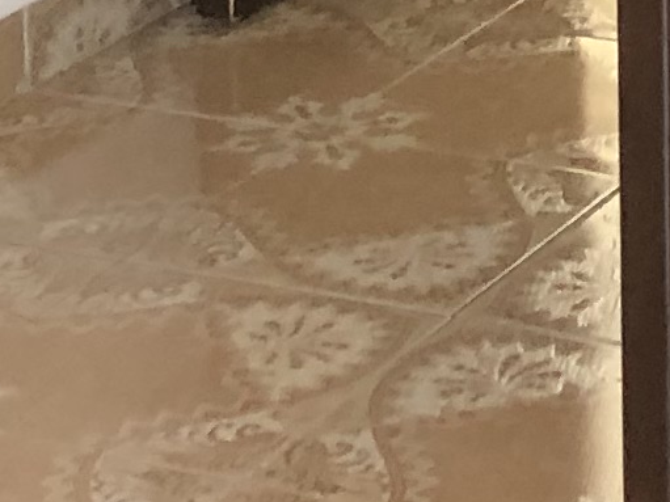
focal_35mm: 221
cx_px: 881
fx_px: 4276
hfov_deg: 8.8
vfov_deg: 6.3
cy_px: -899
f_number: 1.8
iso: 50
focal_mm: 4
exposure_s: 1/15
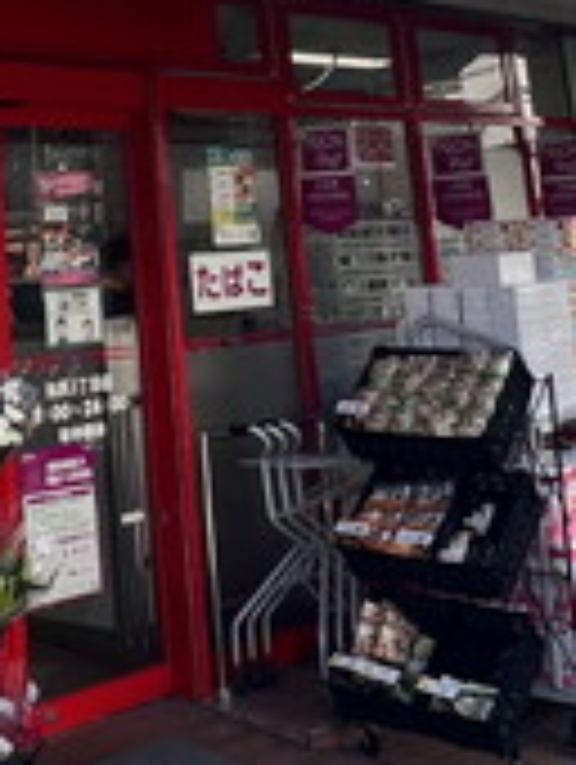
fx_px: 1350
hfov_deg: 23.6
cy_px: -104
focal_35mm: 61
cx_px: 94
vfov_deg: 28.4
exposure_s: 1/392
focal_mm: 1.57
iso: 32
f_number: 1.8
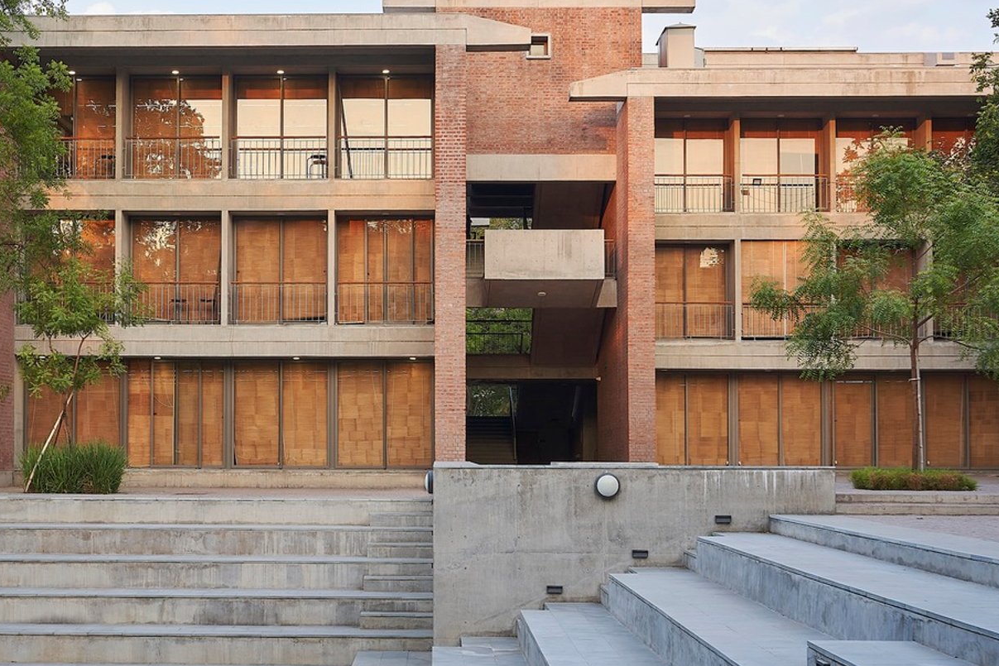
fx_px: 1610
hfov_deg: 34.2
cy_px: 391
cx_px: 347
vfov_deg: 23.4
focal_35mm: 58
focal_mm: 35
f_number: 8
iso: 100
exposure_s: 1/15
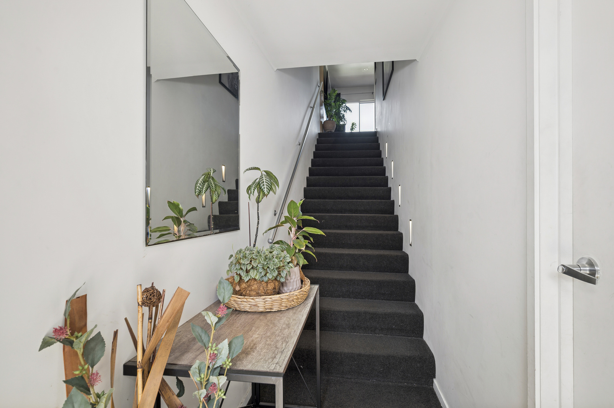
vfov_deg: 72.0
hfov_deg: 95.0
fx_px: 281
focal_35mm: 16
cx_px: 307
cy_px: 204
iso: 100
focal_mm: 16.5
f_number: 7.1
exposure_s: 1/4
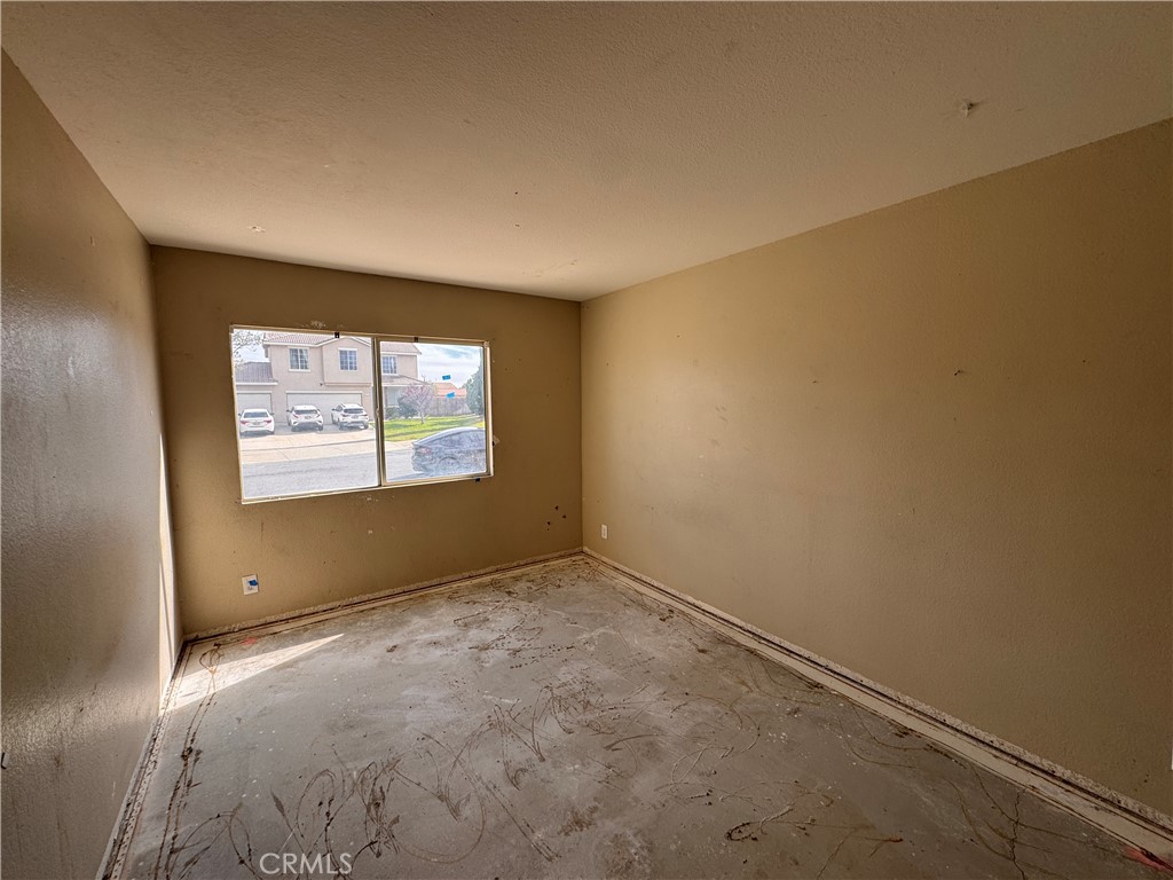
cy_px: 440
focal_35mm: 14
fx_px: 474
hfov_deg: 102.1
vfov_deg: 85.7
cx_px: 586
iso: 40
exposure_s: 1/307
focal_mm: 2.22
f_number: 2.2
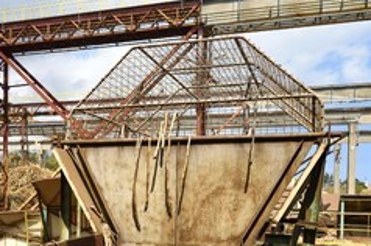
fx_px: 545
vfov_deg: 24.9
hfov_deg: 36.5
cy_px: 204
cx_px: 85
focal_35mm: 53
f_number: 6.3
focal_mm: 30
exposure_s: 1/800
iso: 200
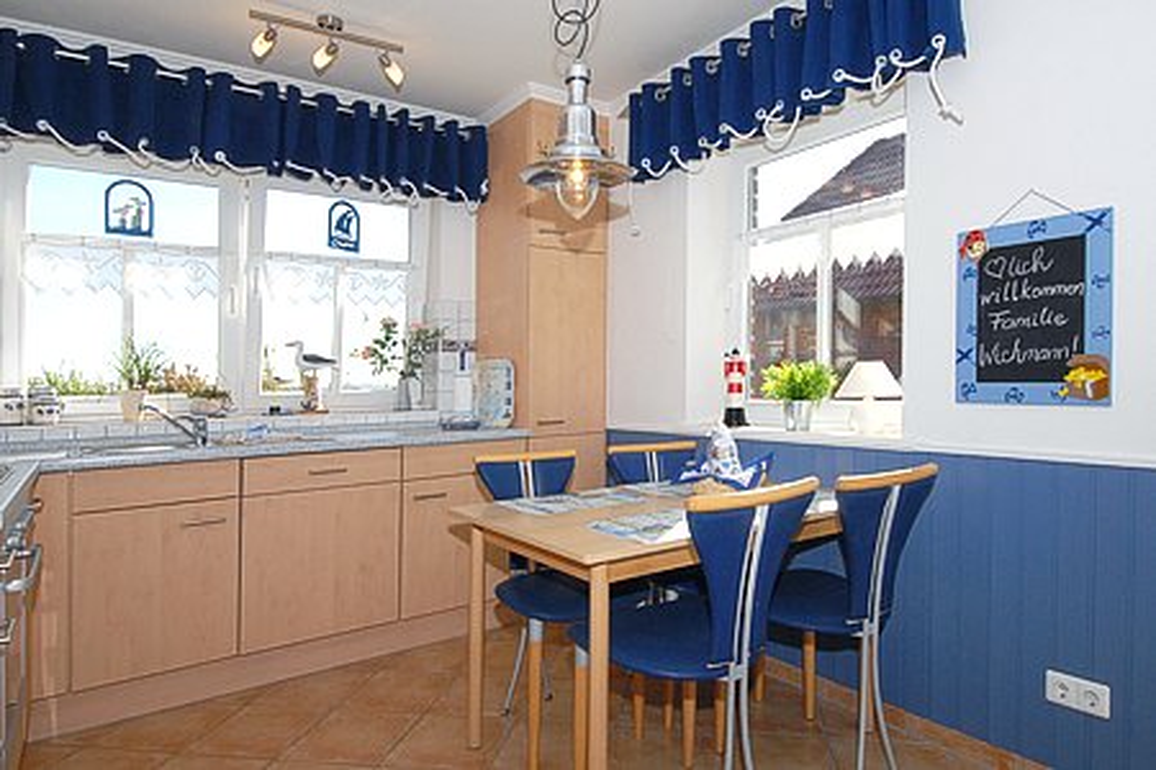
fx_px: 674
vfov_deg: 59.5
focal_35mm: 21
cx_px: 578
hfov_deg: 81.2
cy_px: 385
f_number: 20
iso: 400
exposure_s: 1/80
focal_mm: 14
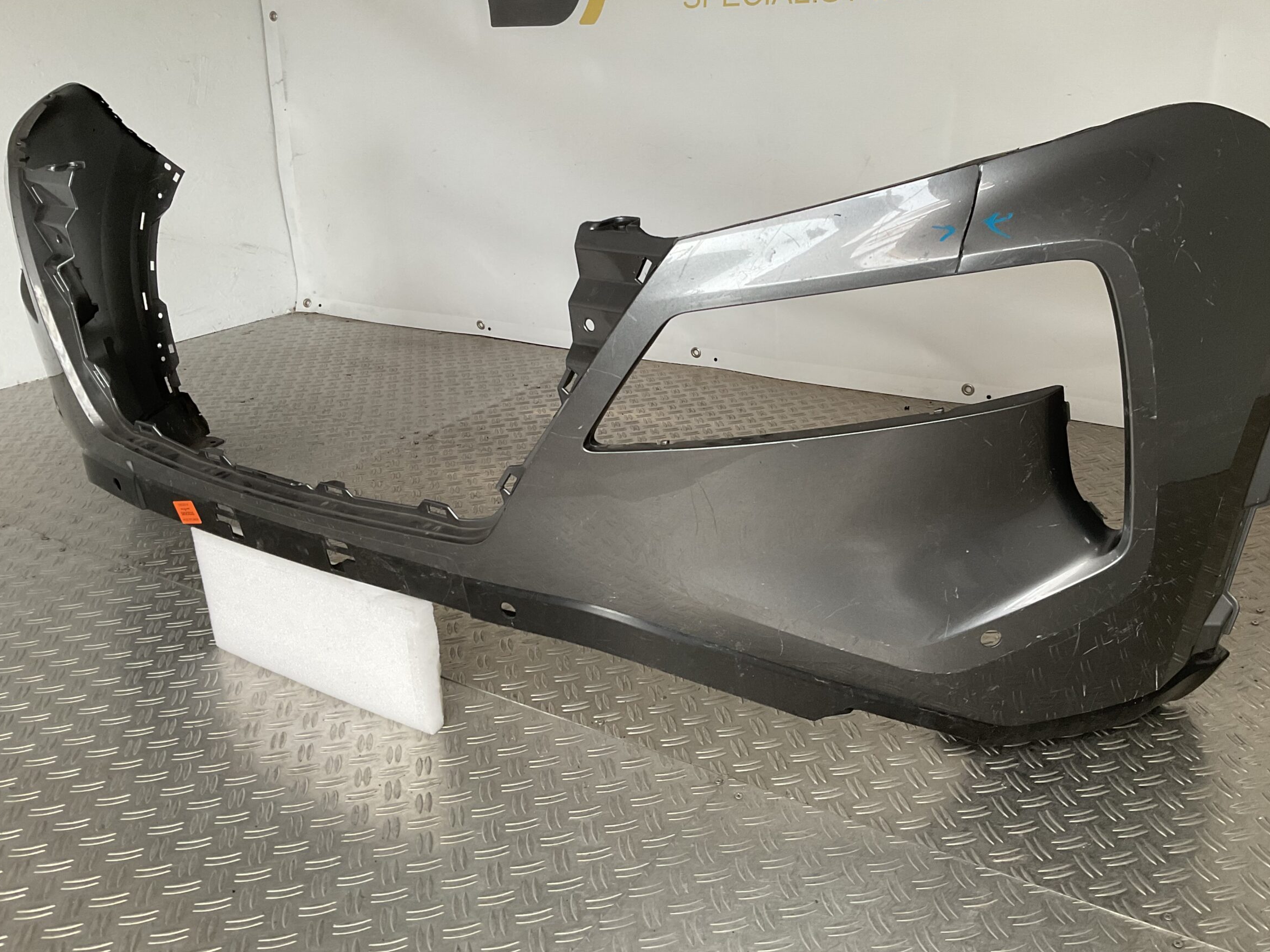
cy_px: 434
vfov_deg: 44.1
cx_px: 686
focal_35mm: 32
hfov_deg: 56.7
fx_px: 1174
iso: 50
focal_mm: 3
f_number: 1.8
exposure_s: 1/60
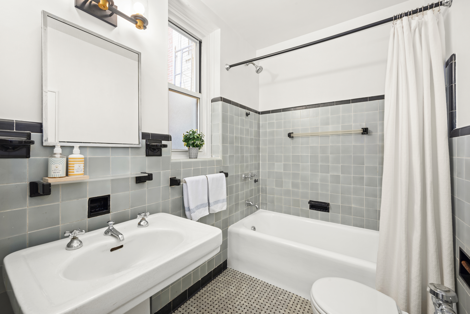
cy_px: 157
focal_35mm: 15
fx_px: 196
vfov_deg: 77.4
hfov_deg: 100.4
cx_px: 235
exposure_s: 1.3
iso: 200
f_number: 11
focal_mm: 15
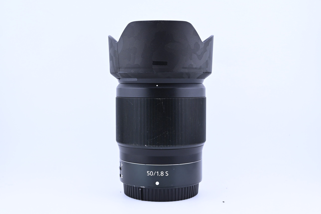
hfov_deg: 41.1
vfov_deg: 28.1
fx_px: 428
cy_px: 107
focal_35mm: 48
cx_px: 160
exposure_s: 1/125
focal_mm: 32
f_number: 11
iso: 640
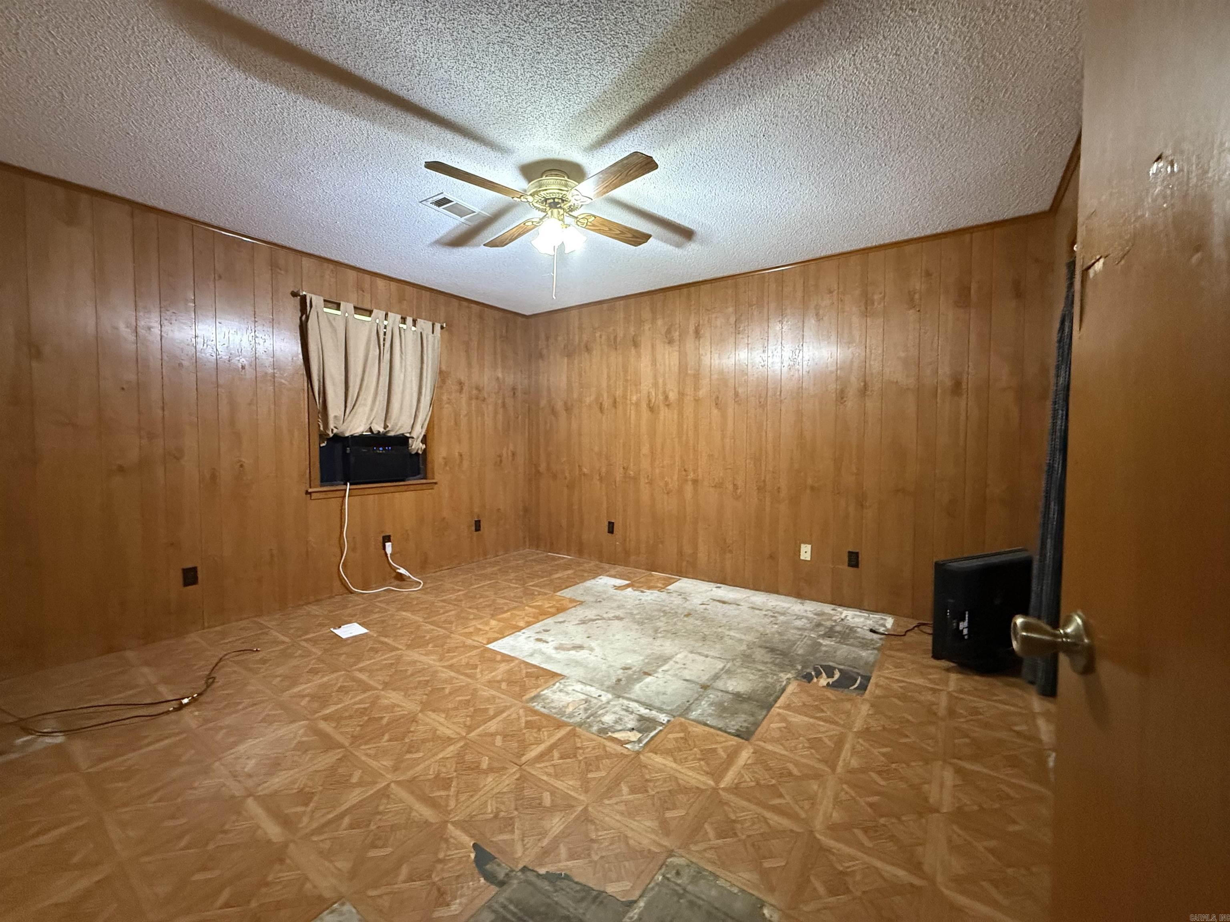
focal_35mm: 14
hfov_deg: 102.1
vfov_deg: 85.7
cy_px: 461
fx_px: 497
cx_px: 615
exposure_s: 1/60
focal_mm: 2.22
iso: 1000
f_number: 2.2
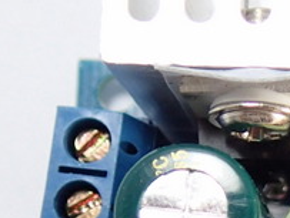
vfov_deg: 12.2
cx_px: 421
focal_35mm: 118
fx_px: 990
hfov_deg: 15.5
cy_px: 289
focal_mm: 5.5
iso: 400
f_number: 2.3
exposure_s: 1/125
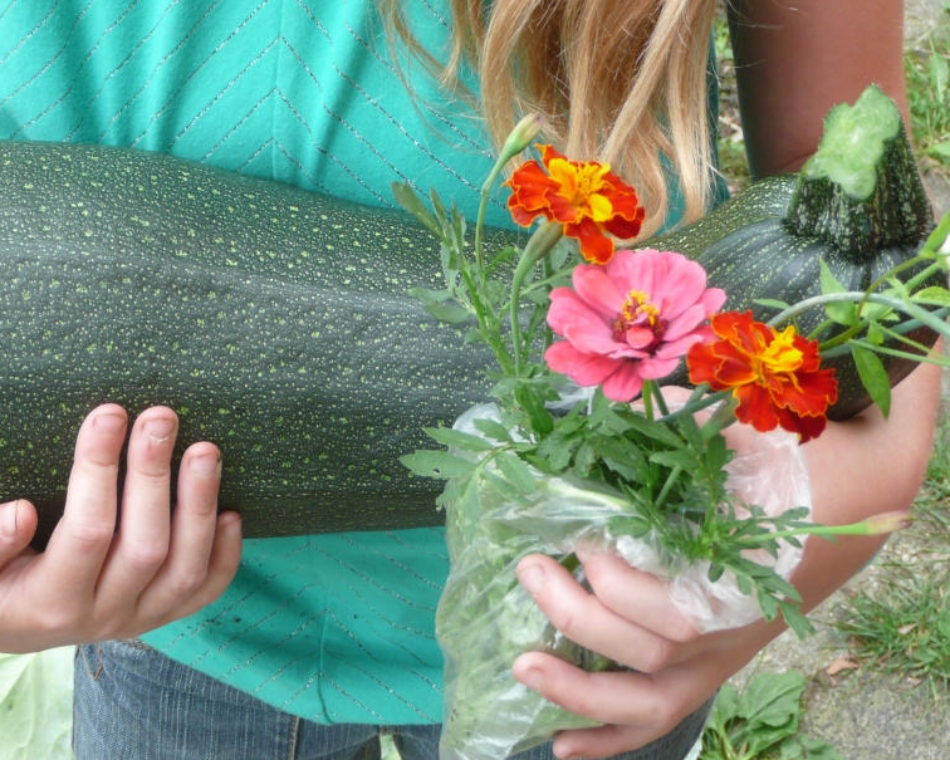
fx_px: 2250
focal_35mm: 80
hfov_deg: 23.8
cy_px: 378
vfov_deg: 19.2
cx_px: 351
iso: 100
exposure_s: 1/60
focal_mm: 10.2
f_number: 4.5
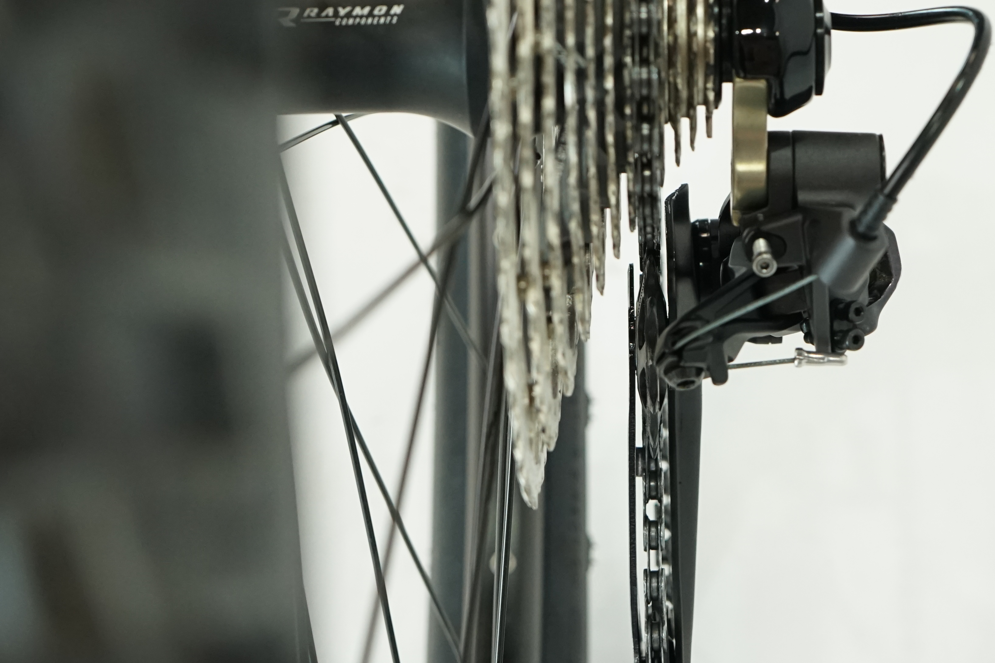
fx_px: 2183
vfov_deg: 17.2
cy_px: 225
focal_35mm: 79
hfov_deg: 25.5
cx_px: 691
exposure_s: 1/200
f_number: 5.6
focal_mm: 43
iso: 1600
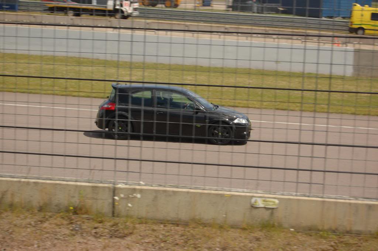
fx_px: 818
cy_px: 126
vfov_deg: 17.4
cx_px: 189
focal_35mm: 78
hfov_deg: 26.0
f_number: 5.6
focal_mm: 52
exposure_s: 1/640
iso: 200
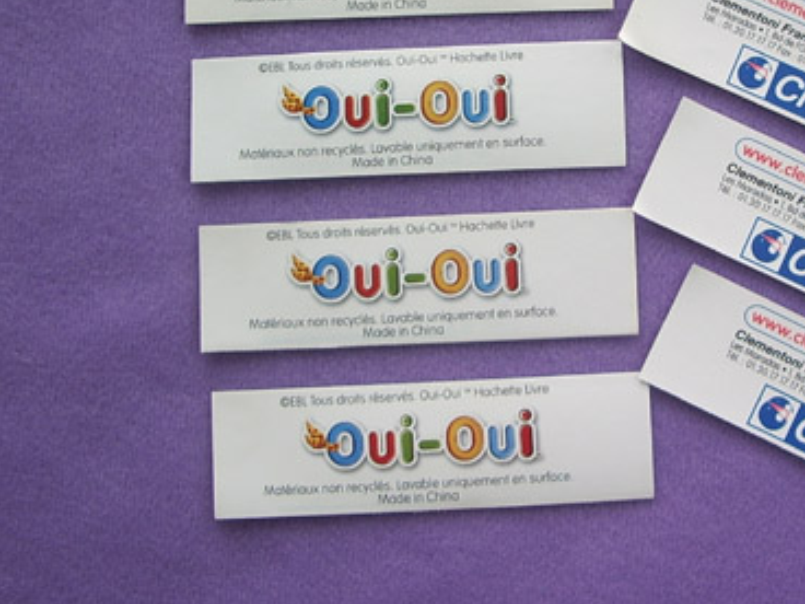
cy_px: 151
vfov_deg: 25.4
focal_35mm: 57
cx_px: 619
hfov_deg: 33.0
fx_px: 1326
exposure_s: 1/80
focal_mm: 5.8
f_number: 2.6
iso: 50
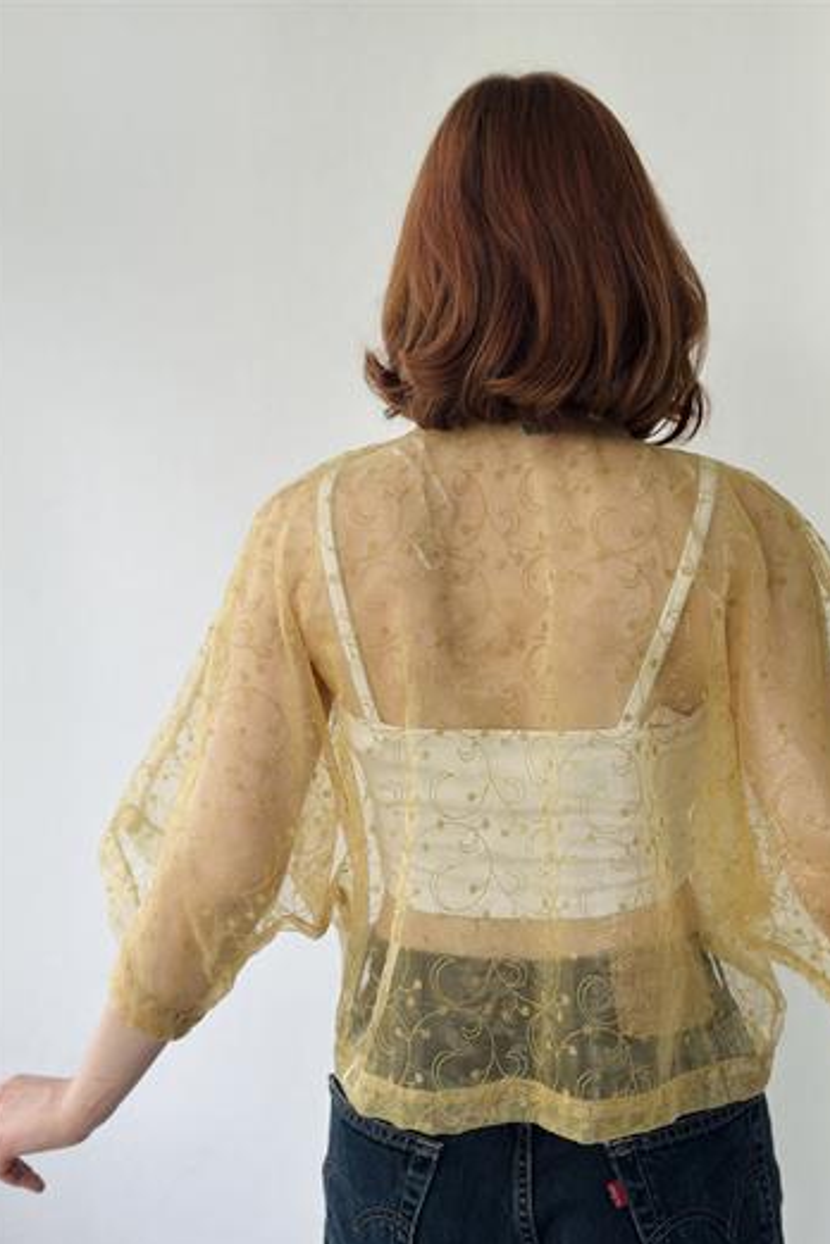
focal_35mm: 51
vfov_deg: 38.9
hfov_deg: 26.5
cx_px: 463
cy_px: 633
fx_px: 1764
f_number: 1.78
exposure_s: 1/343
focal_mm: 6.86
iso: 80
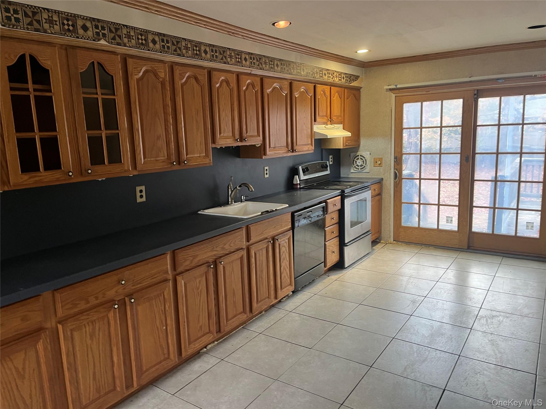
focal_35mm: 26
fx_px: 410
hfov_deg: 67.3
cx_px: 273
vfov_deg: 53.1
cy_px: 204
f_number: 1.6
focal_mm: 5.1
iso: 100
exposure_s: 1/60
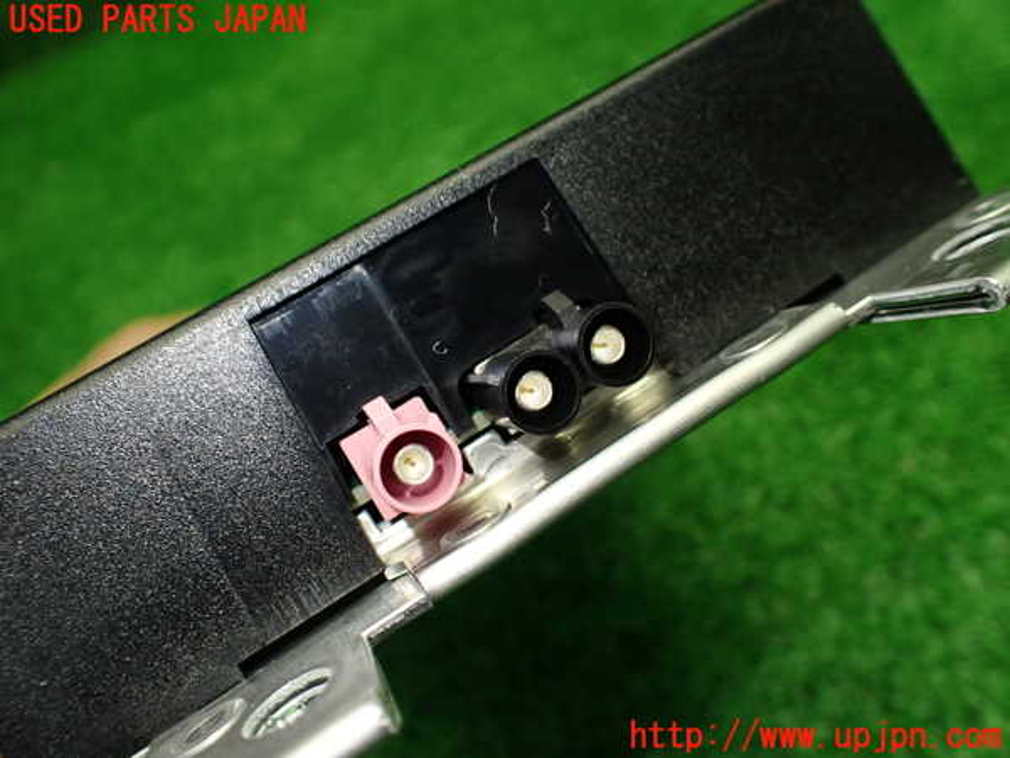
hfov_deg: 60.0
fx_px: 875
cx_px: 505
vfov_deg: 46.8
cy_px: 379
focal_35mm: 30
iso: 320
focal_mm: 5.4
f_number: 2.3
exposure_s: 1/125
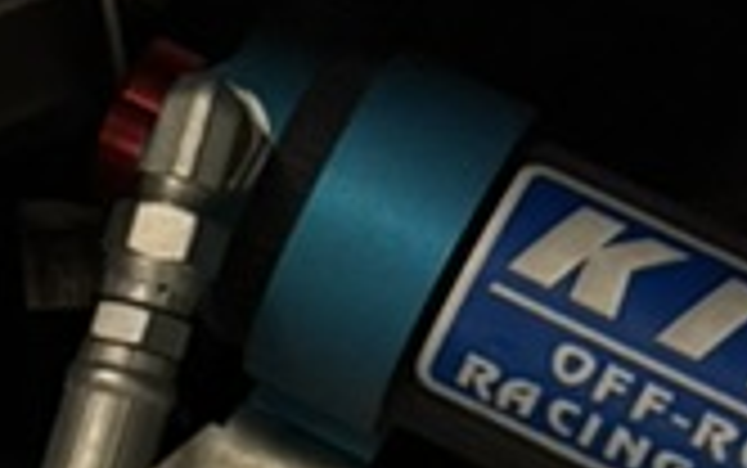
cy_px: 1818
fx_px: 3198
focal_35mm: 157
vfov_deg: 6.7
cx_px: -549
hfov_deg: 12.3
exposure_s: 1/24
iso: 1600
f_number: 1.78
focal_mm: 6.76
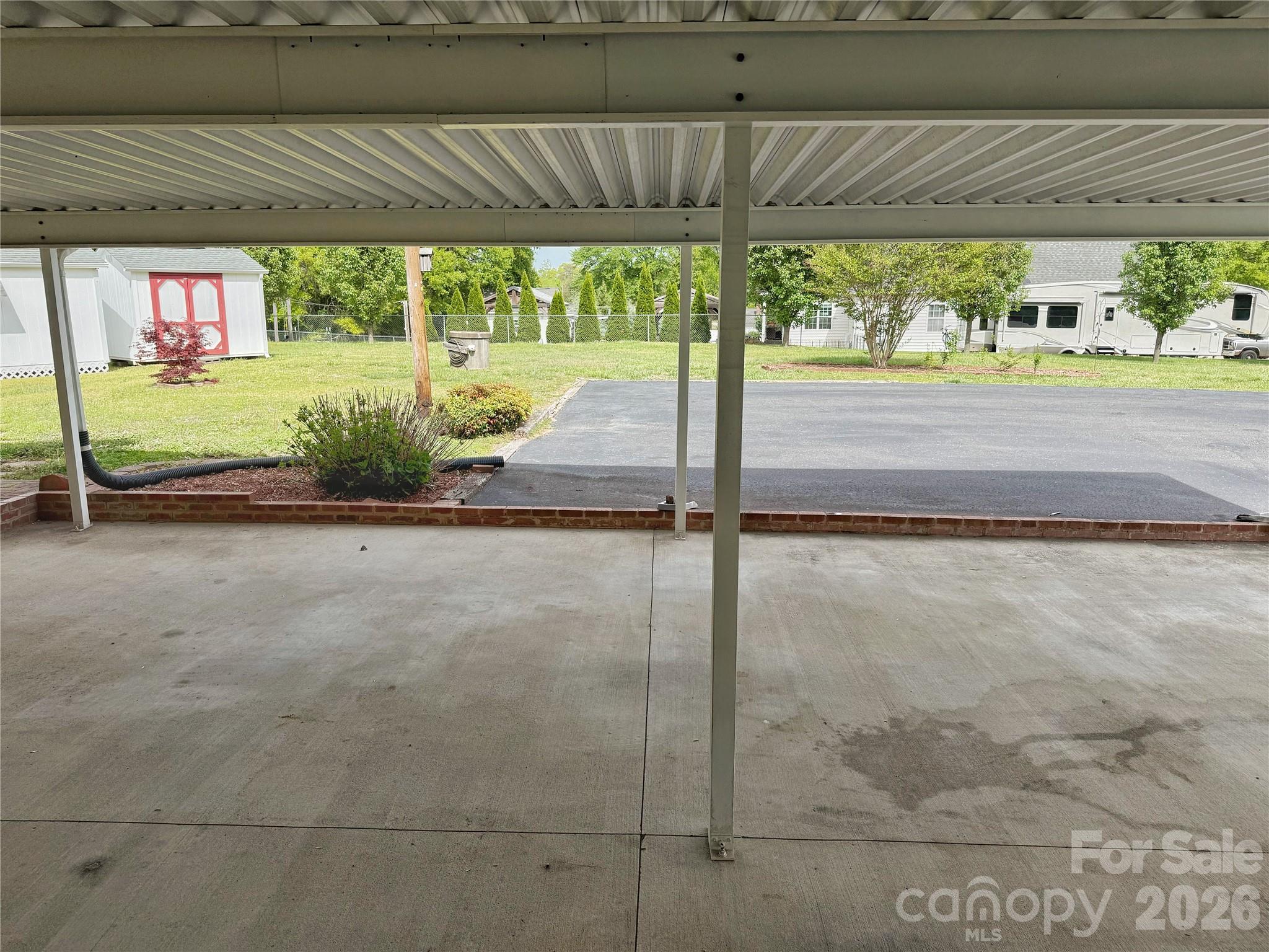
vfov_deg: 56.8
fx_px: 880
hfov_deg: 71.6
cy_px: 476
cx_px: 634
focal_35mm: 24
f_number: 1.78
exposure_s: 1/2907
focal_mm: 6.76
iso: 80
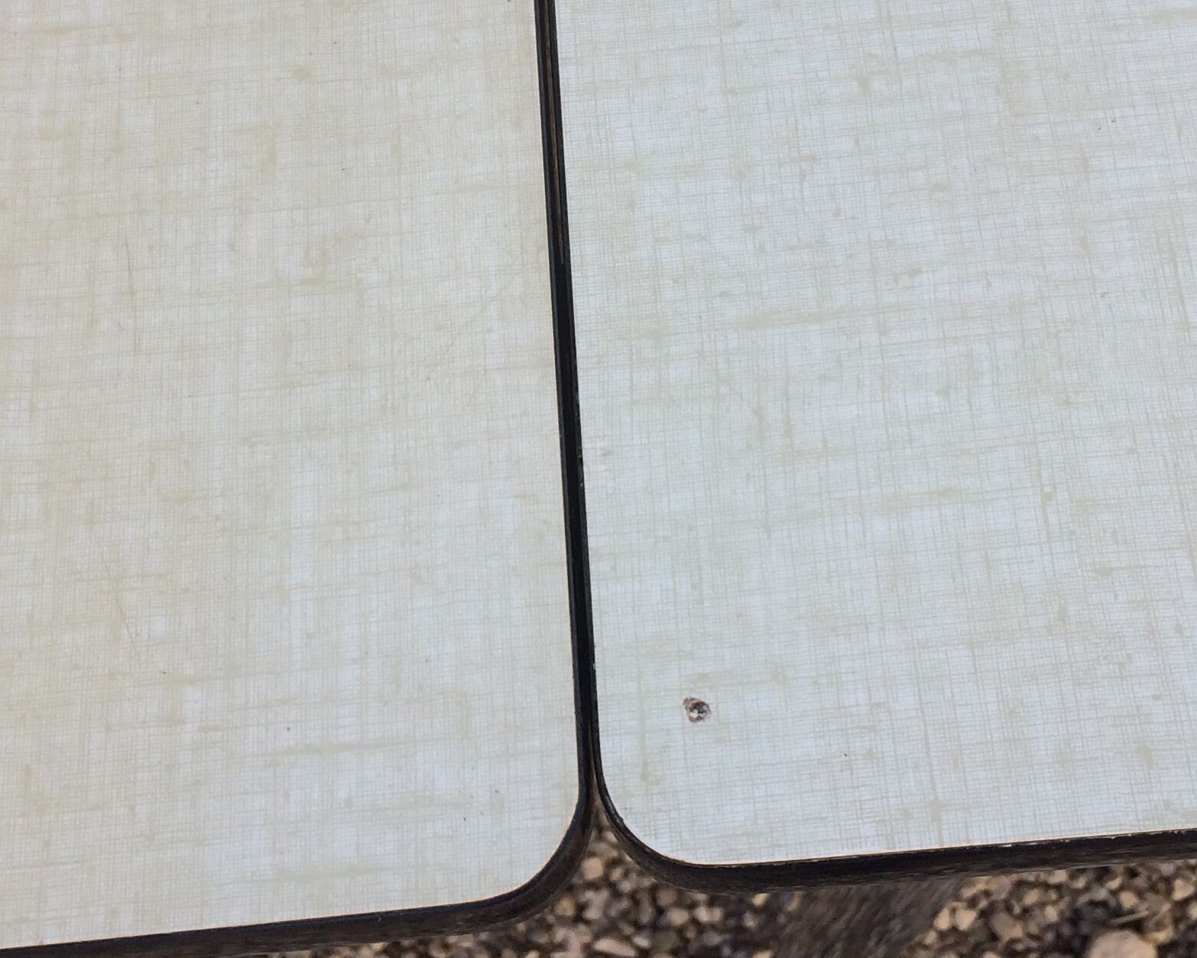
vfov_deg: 25.5
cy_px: 232
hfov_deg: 31.9
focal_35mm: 59
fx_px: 2090
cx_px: 661
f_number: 2.2
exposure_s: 1/513
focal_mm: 4.15
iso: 32
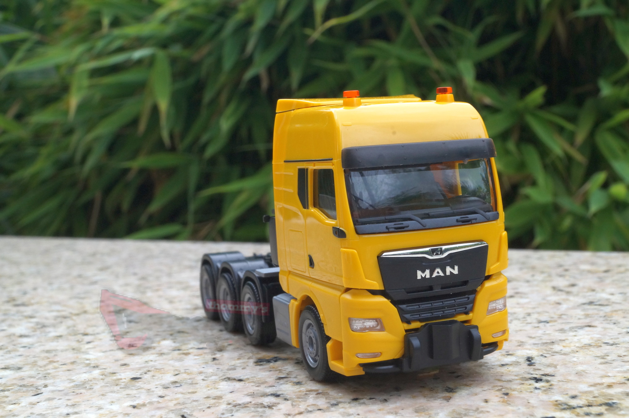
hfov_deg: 37.9
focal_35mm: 52
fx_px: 917
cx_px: 314
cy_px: 209
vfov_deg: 25.7
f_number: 22
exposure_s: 1/60
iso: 640
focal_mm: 35
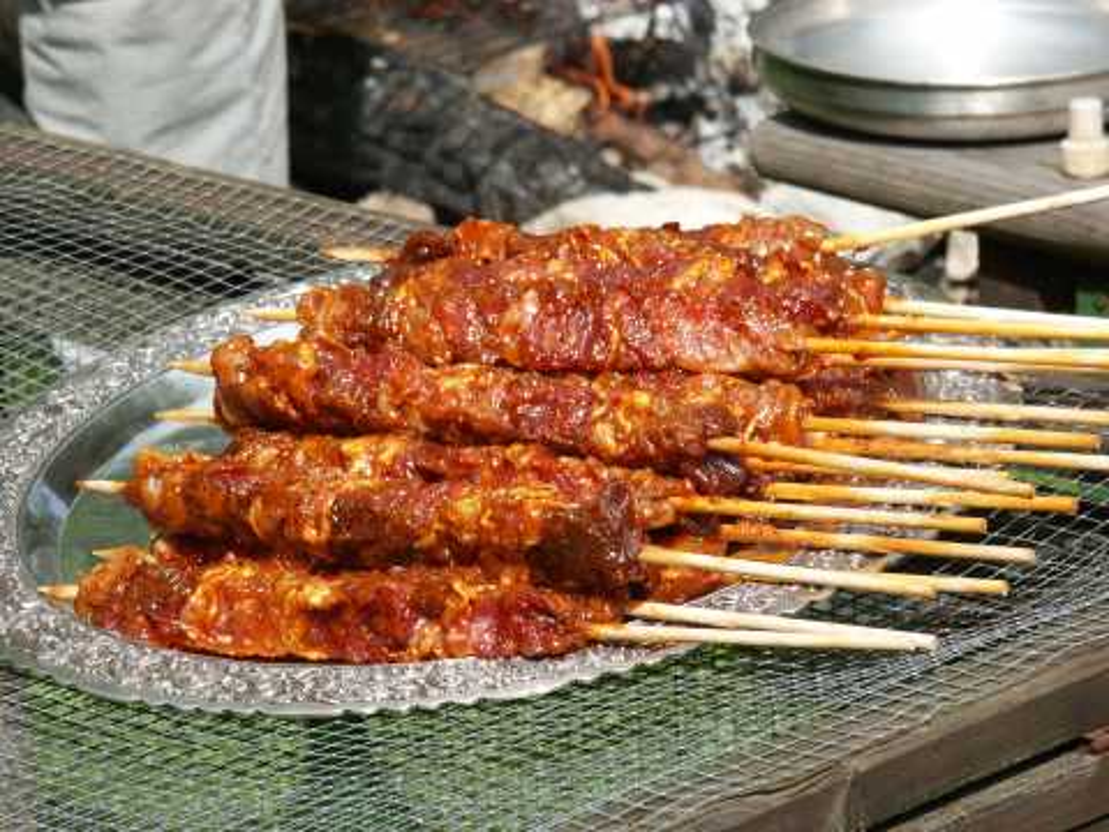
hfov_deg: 9.9
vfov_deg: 7.5
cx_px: 554
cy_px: 416
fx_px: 6375
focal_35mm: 199
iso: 100
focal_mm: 50.48
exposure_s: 1/500
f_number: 5.6
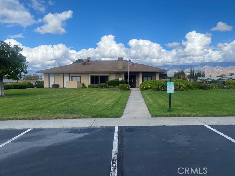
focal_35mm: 26
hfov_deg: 67.3
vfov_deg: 53.1
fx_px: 177
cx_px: 118
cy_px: 88
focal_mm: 4.25
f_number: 1.8
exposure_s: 1/2967
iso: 32
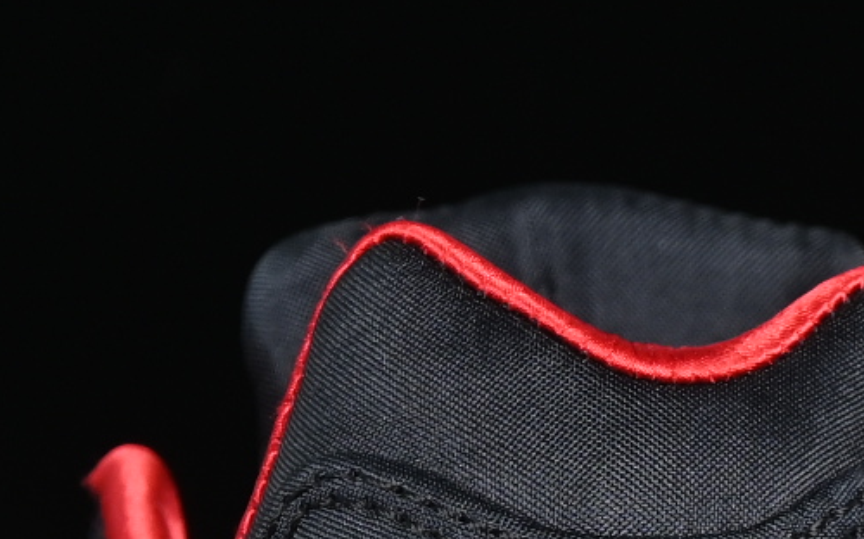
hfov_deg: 4.9
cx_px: 1153
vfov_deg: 3.1
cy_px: 781
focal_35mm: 426
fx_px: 10026
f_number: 6.3
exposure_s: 1/60
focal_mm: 50
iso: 160
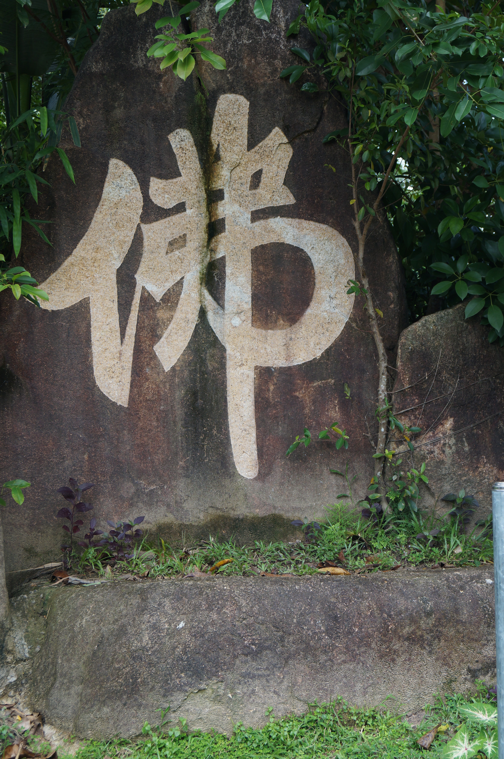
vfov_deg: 37.9
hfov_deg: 25.7
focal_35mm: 52
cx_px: 252
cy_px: 380
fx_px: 1106
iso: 100
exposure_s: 1/100
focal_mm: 35
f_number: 5.6
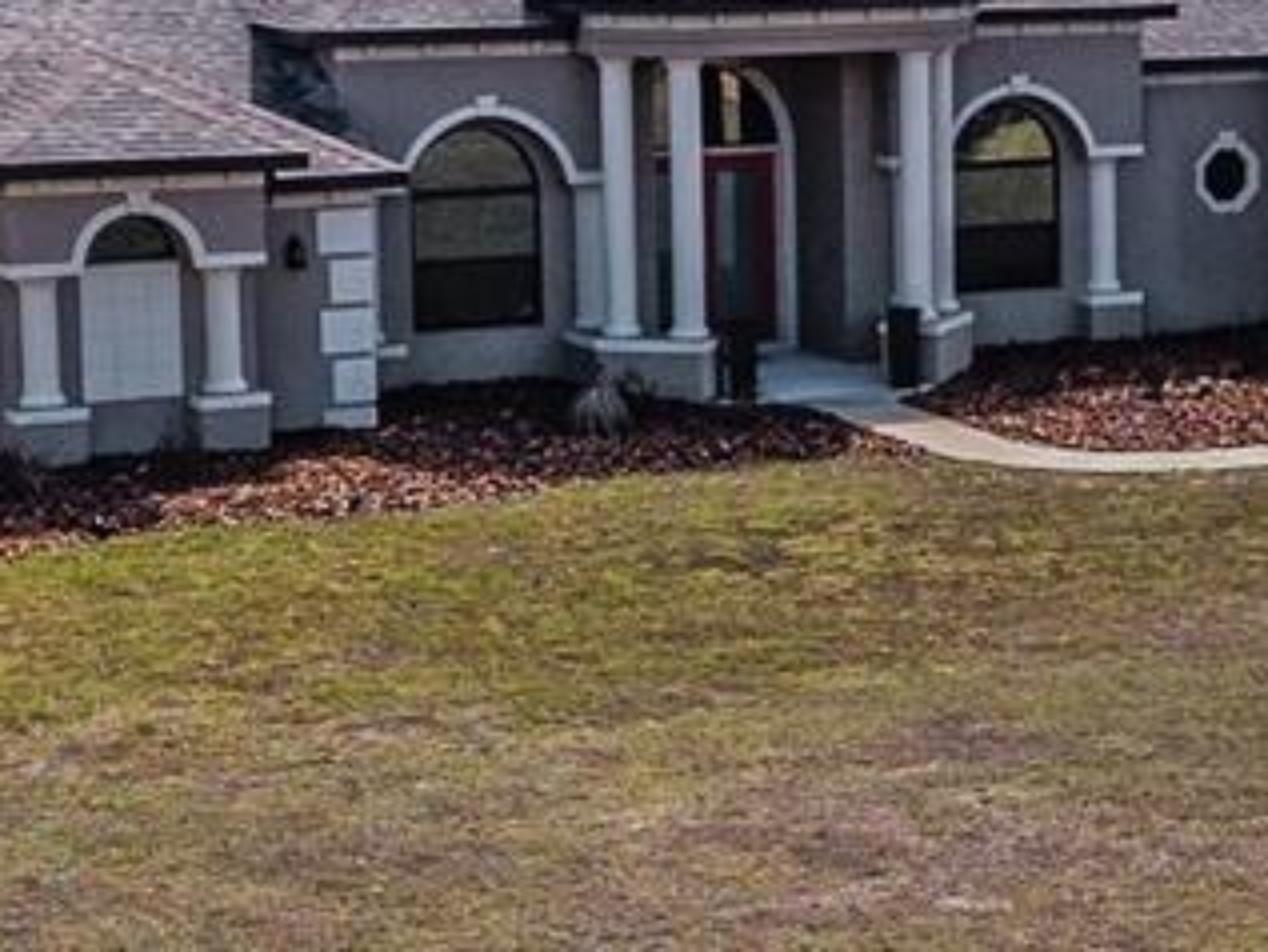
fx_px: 4434
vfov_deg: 12.2
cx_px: 1248
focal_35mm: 121
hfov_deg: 16.0
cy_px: 344
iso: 370
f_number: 1.8
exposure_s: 1/6400
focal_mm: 8.67
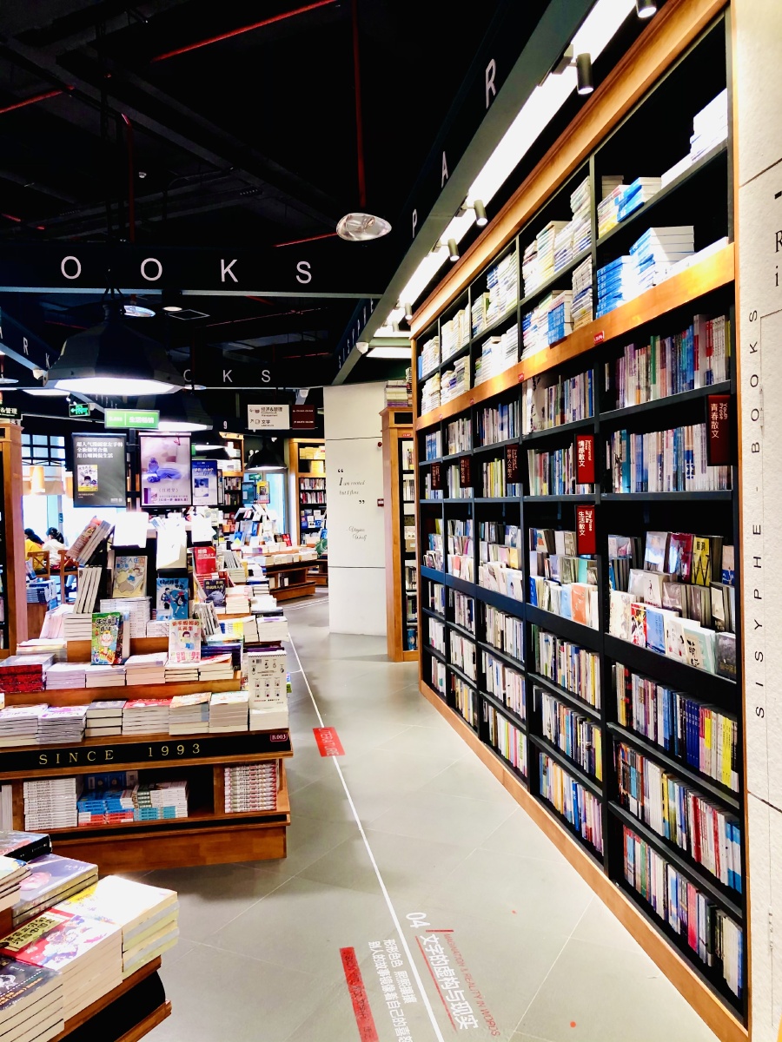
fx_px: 843
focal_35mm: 28
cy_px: 521
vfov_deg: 63.4
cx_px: 391
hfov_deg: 49.7
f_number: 1.8
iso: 40
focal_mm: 4
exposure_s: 1/17
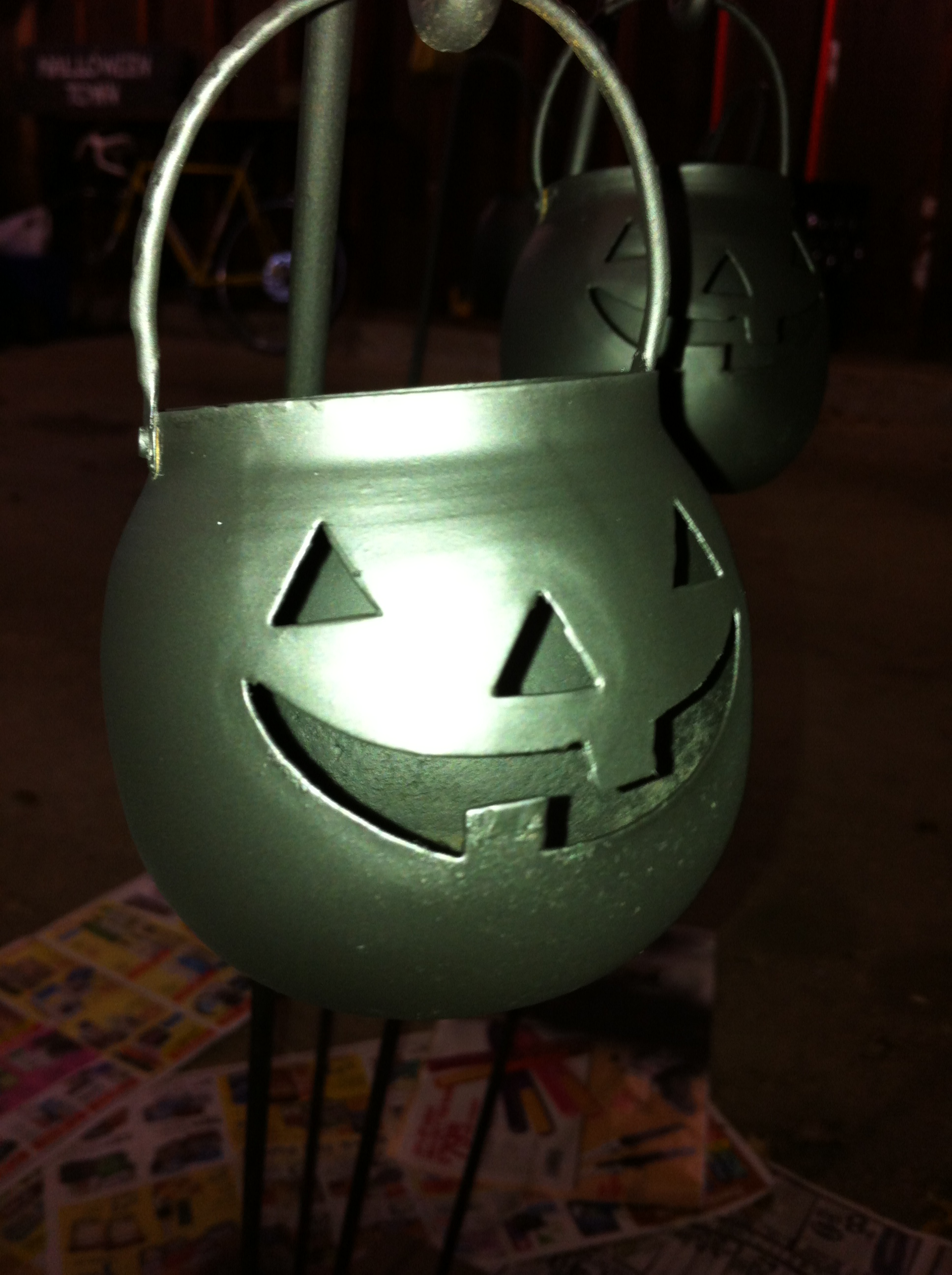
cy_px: 638
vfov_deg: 52.7
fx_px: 1287
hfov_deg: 40.6
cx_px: 476
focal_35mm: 35
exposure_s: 1/15
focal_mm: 3.85
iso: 100
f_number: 2.8
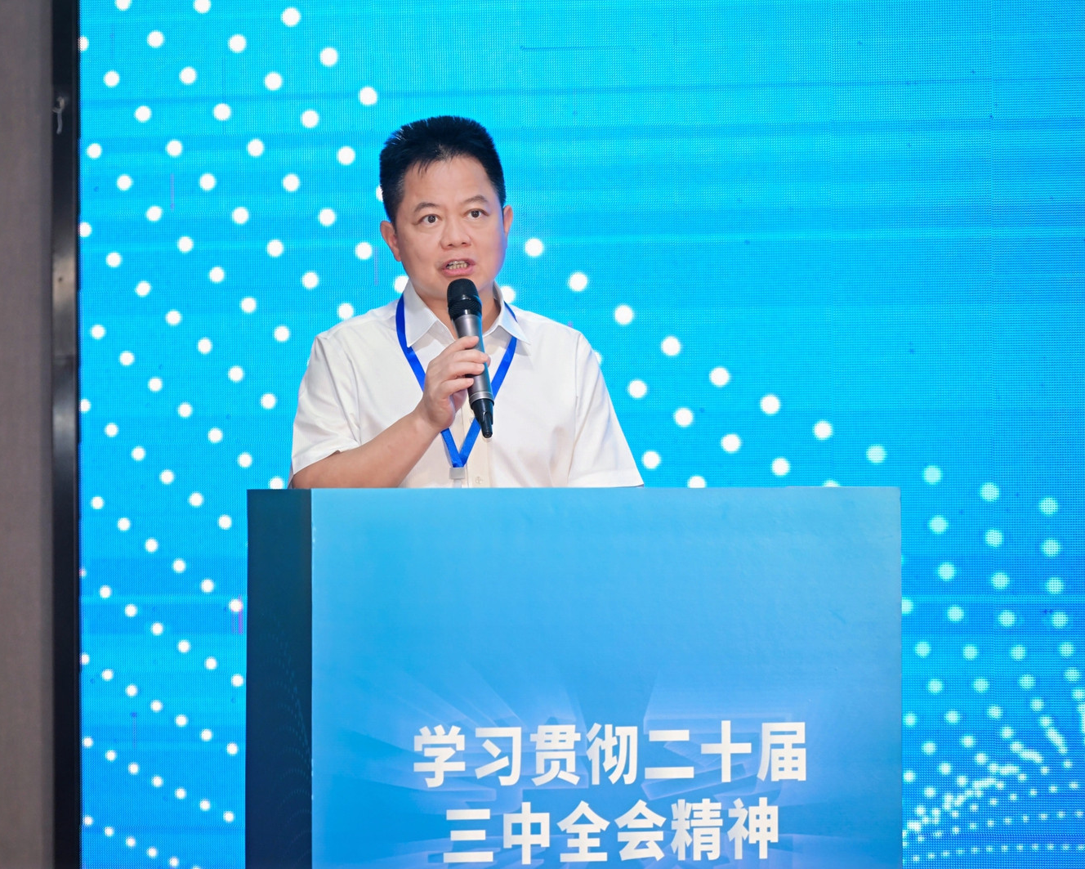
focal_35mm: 130
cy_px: 435
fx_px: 4175
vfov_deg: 11.9
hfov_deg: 14.8
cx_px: 474
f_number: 4
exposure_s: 1/161
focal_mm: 115
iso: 1250
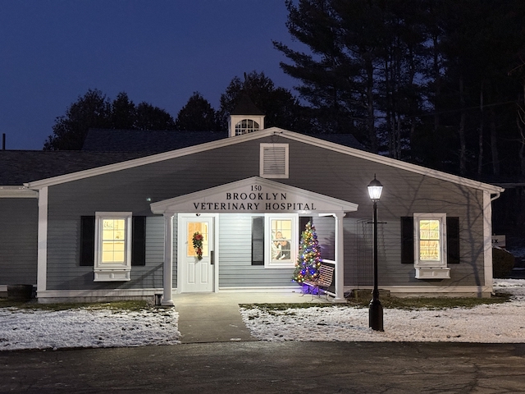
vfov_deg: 30.3
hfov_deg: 39.7
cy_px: 197
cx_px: 262
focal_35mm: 48
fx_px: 728
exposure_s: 1/40
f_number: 1.78
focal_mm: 6.76
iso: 400
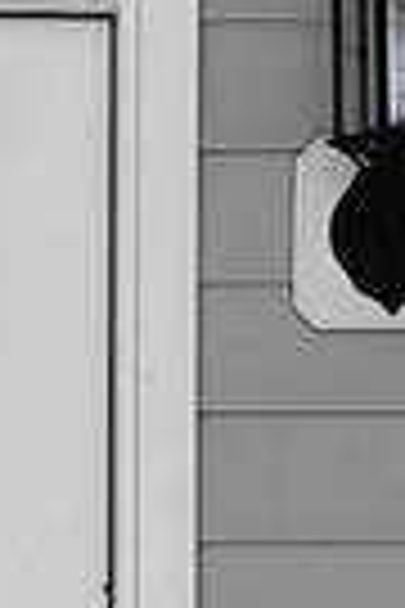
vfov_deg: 7.8
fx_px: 4337
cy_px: 968
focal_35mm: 257
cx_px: -351
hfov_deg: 5.3
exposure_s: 1/120
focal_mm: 5.4
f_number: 1.8
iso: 160
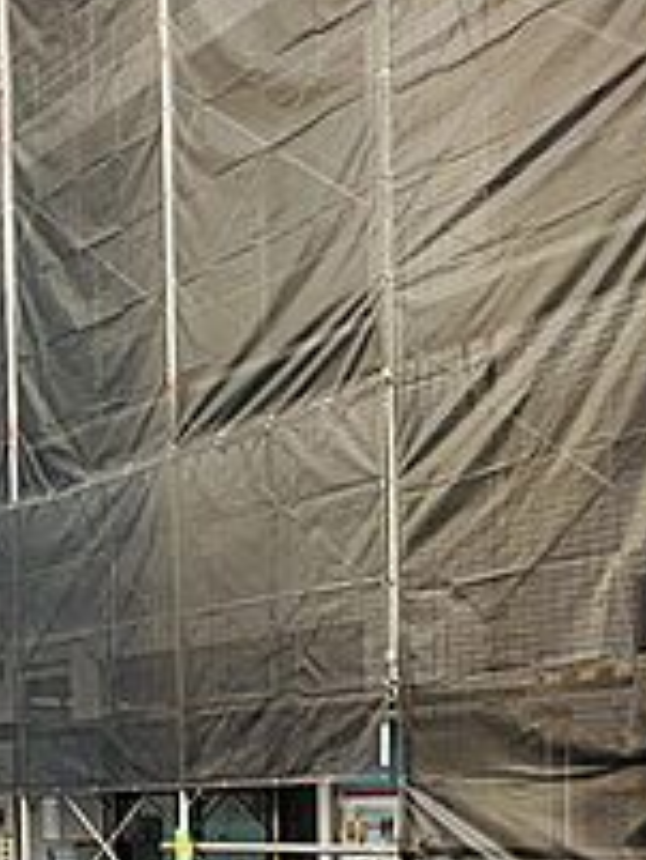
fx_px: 1541
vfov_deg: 28.8
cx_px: 453
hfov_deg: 23.5
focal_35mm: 62
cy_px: 899
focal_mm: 4.25
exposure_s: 1/121
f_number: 1.8
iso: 64
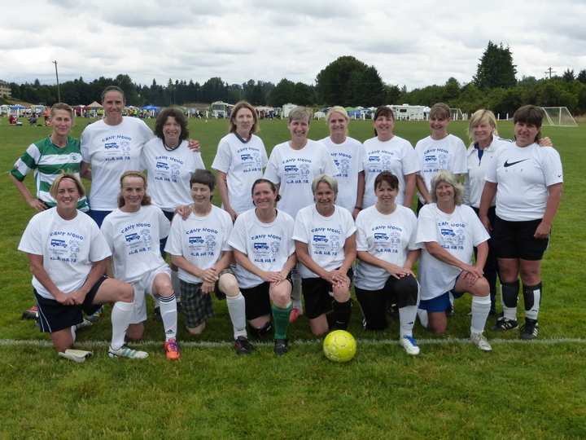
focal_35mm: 40
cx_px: 293
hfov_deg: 46.8
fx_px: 677
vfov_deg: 36.0
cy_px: 220
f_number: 4.5
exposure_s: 1/800
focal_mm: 6.9
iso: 200
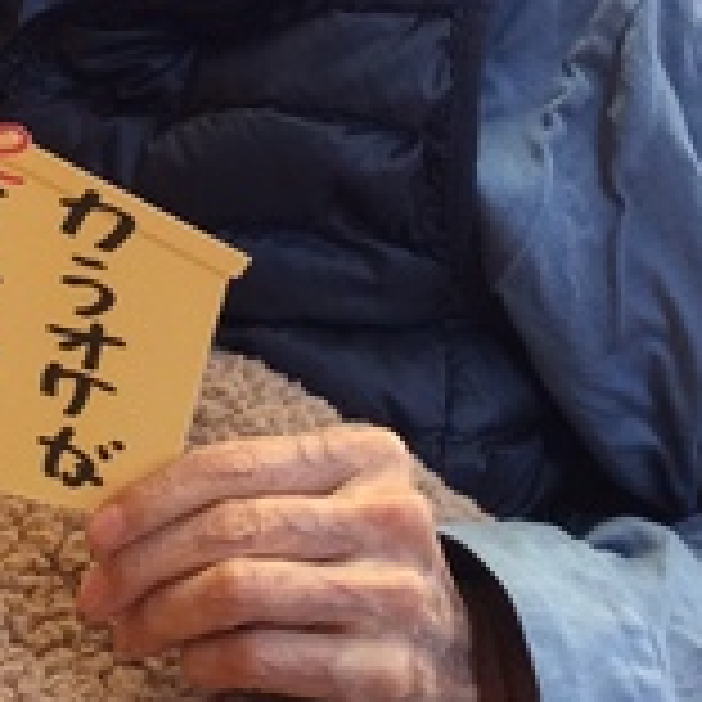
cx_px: 2
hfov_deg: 17.5
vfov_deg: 17.5
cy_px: 11
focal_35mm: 97
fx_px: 2226
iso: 100
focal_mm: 3.3
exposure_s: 1/24
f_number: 2.4
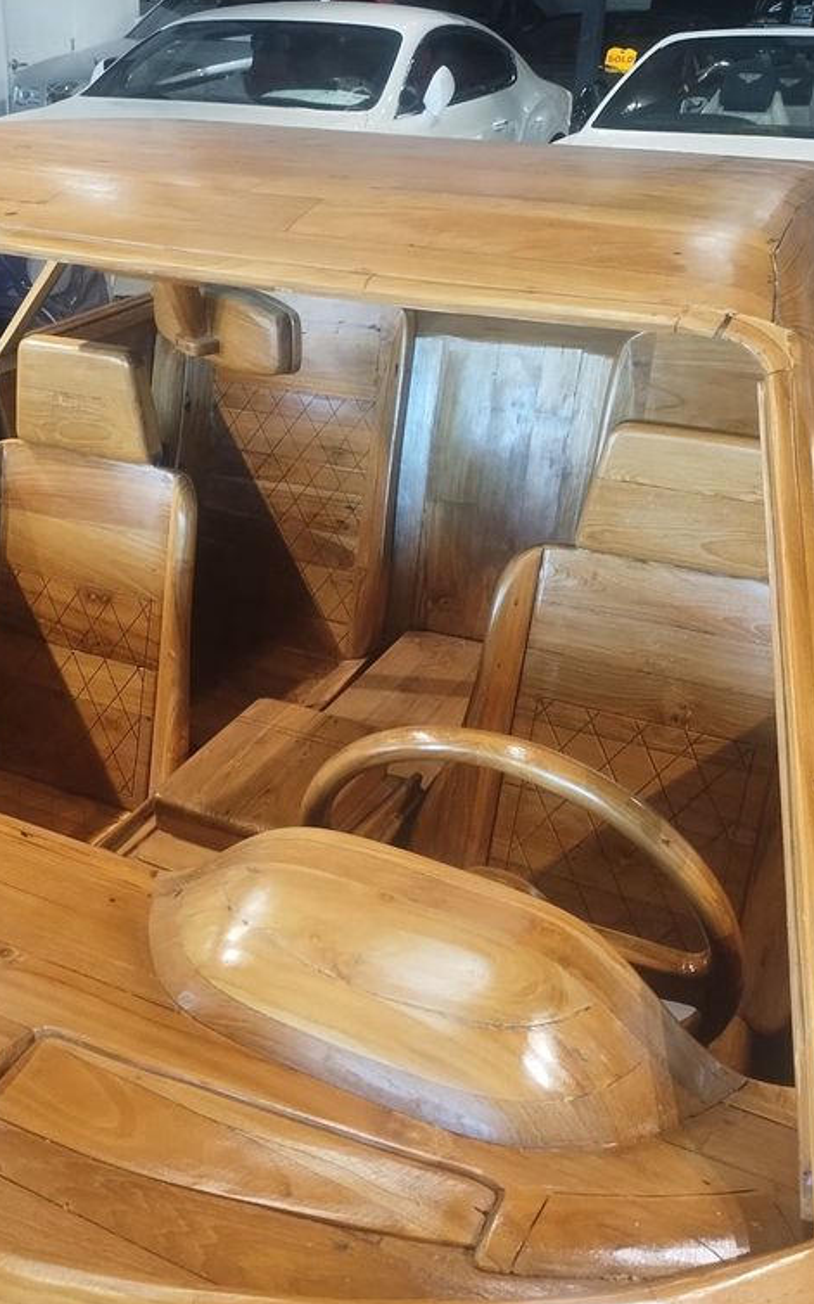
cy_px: 659
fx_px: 1278
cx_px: 256
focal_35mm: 36
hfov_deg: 34.9
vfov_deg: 54.0
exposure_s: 1/40
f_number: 1.7
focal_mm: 4.71
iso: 147
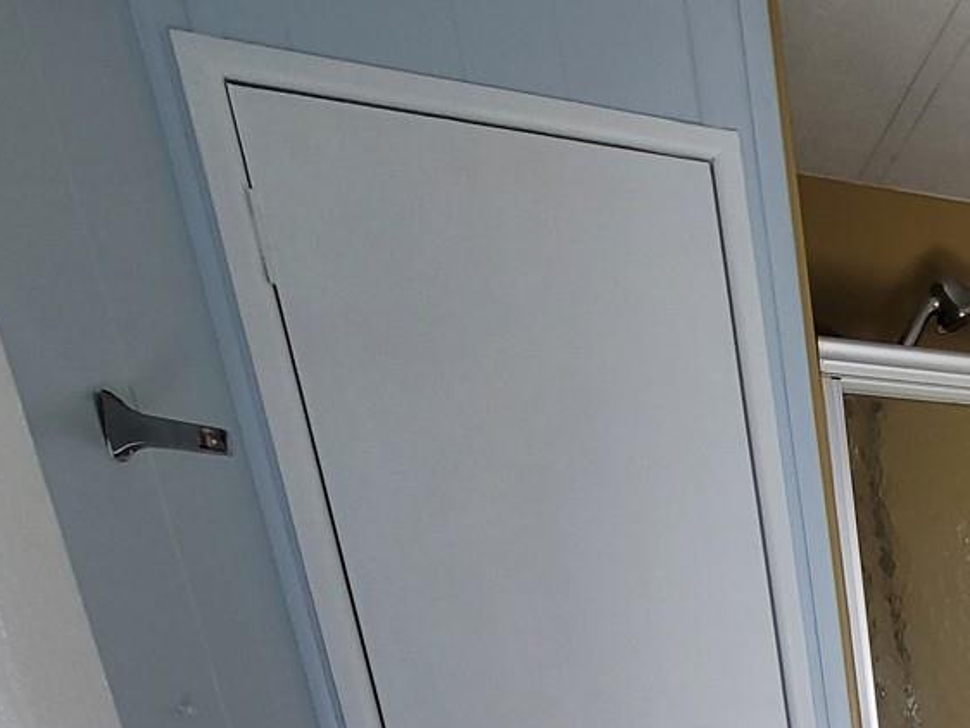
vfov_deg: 29.7
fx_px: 1037
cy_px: 980
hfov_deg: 34.1
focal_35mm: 37
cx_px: 1288
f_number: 2.2
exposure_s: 1/60
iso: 64
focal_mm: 2.2
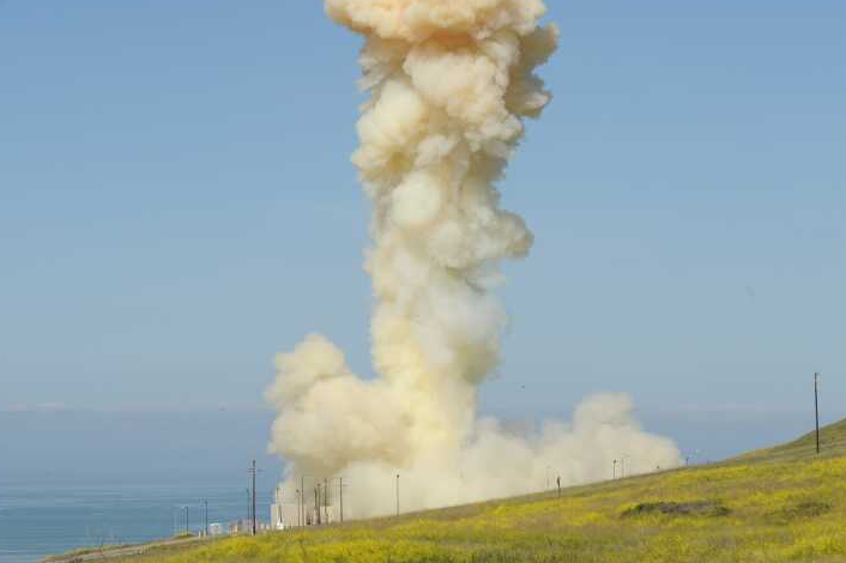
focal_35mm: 109
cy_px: 140
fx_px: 2560
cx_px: 340
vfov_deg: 12.5
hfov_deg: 18.7
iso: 400
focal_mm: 70
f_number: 11
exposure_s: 1/1000
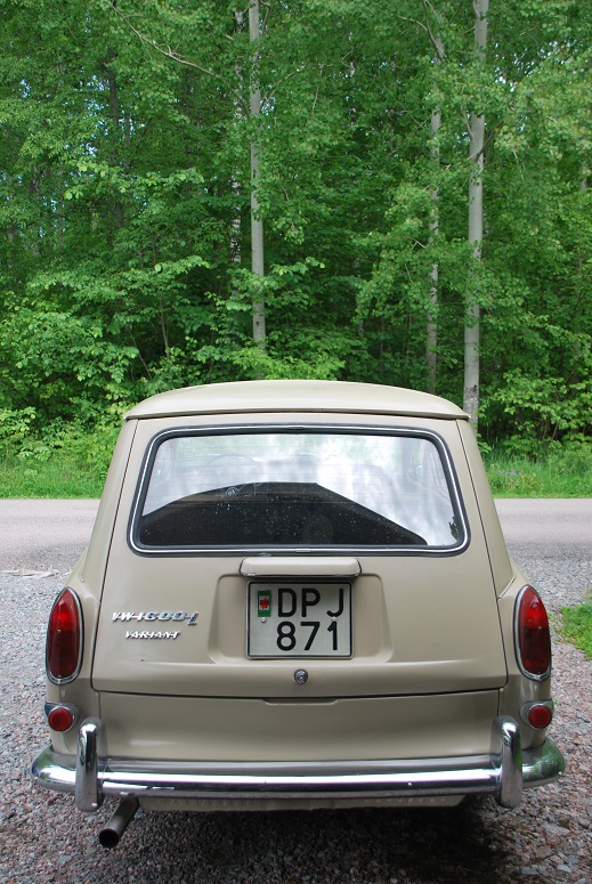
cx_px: 296
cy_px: 442
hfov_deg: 35.6
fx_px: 922
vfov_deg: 51.2
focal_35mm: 38
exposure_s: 1/125
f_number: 5.6
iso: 100
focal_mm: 25
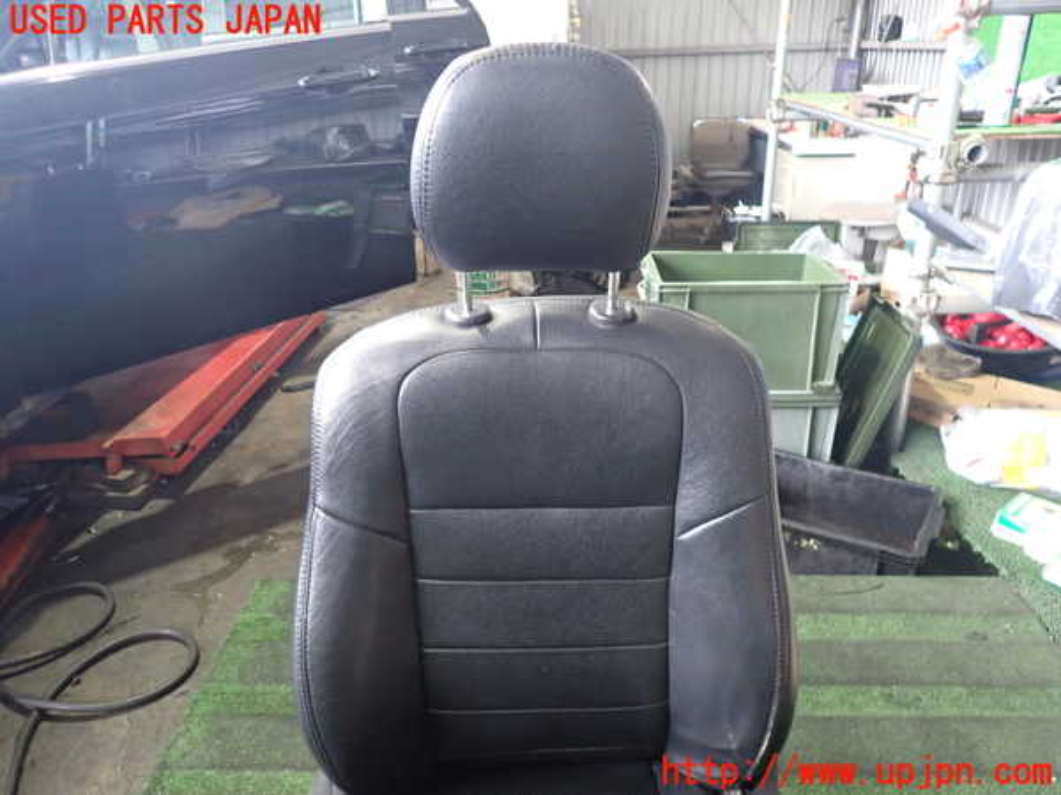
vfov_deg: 54.9
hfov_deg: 69.4
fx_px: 766
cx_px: 530
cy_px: 398
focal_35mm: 25
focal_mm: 4.5
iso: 500
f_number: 2
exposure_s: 1/30
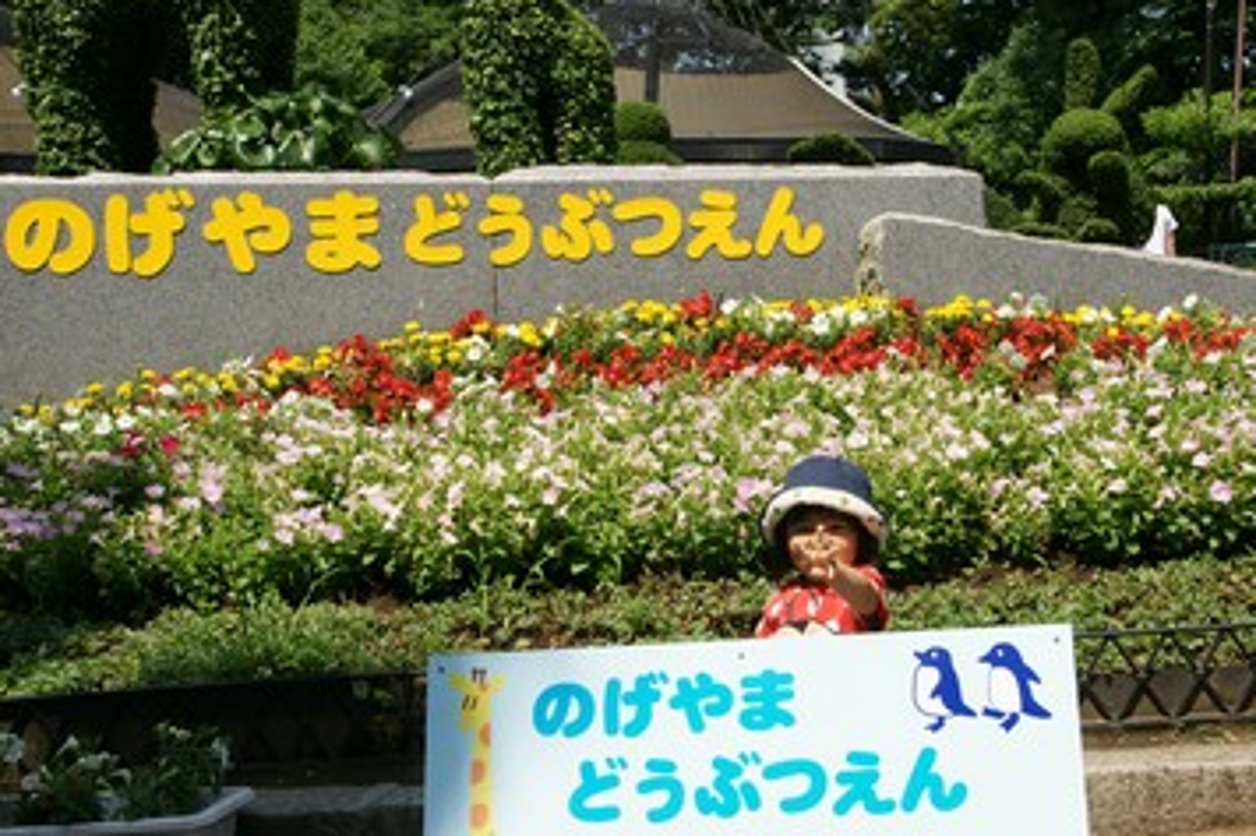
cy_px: 481
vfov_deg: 29.2
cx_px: 709
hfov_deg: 42.7
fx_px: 1604
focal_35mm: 46
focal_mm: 26
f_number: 9
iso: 200
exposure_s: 1/500
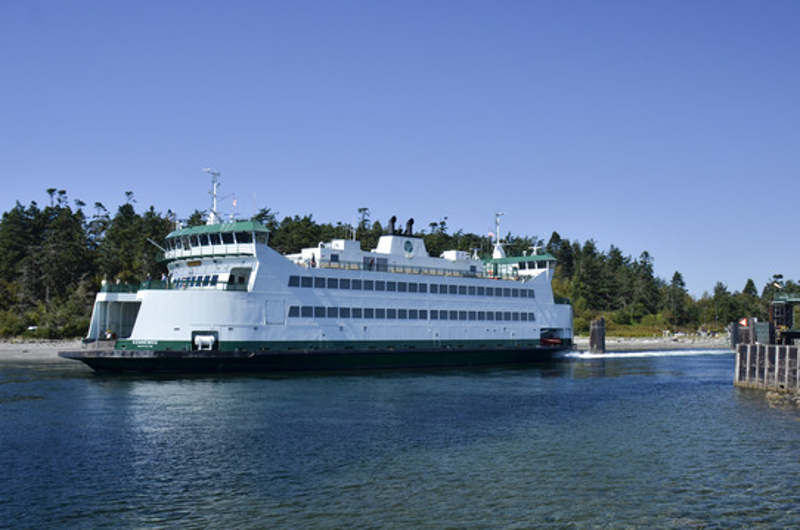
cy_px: 285
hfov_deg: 50.1
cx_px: 418
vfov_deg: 34.4
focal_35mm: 39
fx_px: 856
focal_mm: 21
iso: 250
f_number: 5.6
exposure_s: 1/800
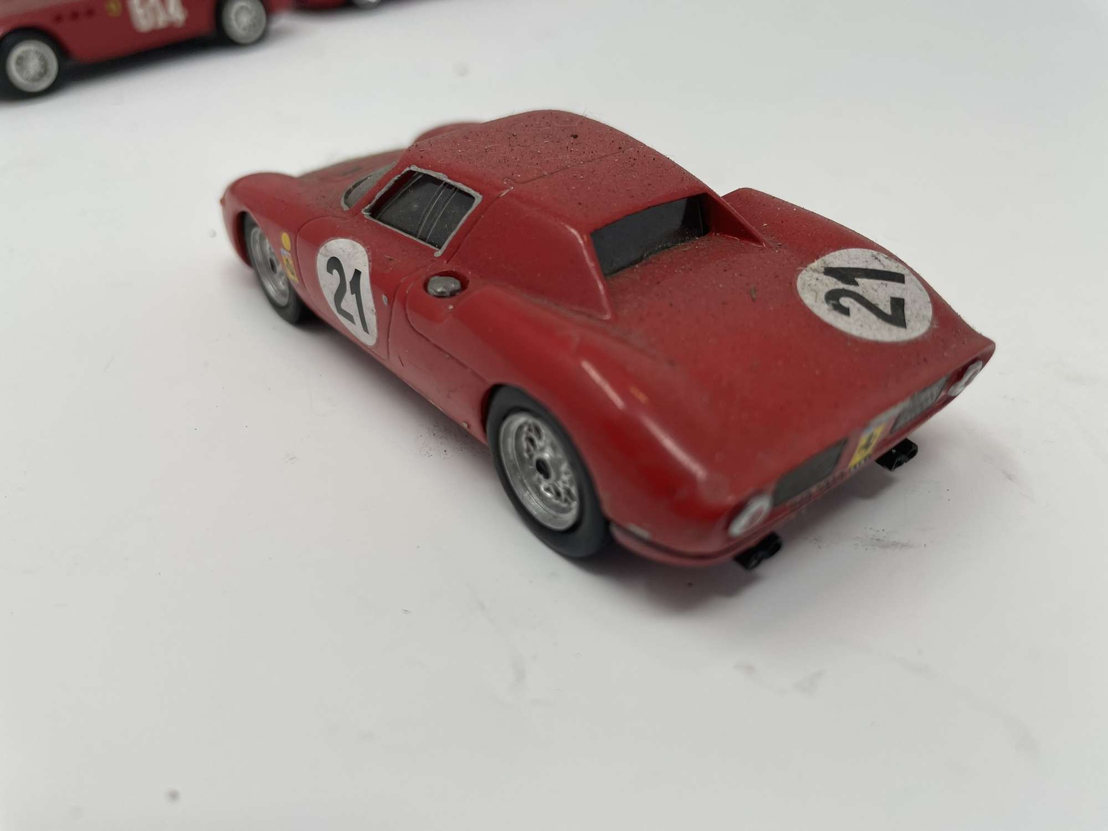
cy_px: 416
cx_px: 554
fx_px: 832
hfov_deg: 67.3
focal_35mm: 26
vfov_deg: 53.1
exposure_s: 1/364
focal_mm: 4.2
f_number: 1.6
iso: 32
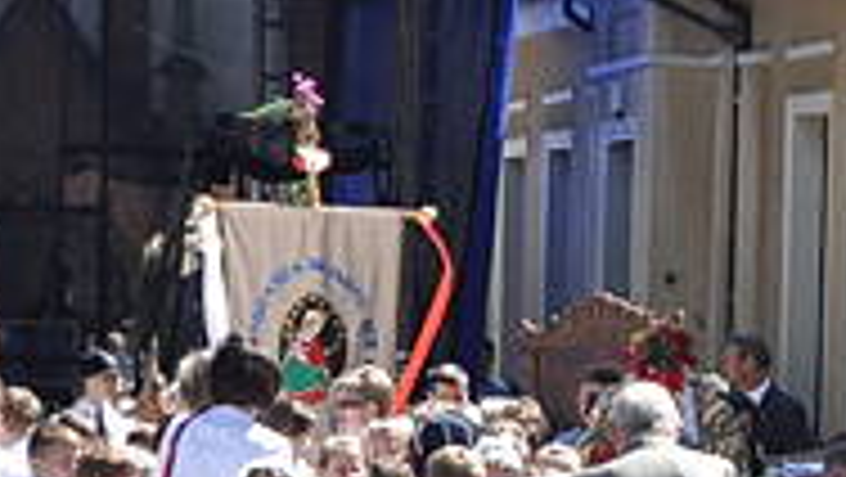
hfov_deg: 7.8
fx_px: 6060
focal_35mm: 270
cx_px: 1444
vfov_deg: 4.5
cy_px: 763
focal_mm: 38
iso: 400
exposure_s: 1/400
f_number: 10
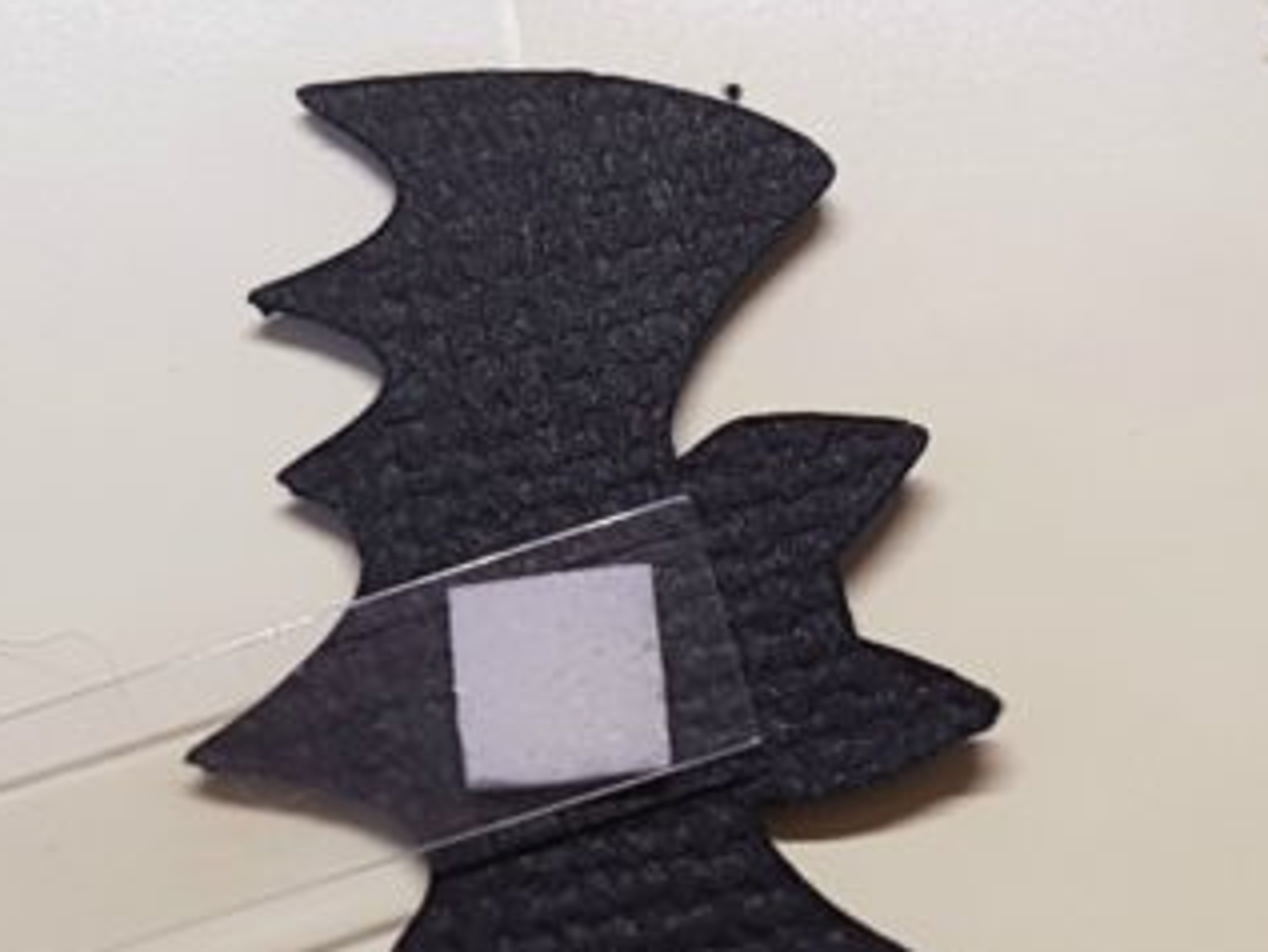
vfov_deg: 17.6
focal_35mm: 84
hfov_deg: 23.2
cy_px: 532
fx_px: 3078
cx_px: 808
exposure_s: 1/50
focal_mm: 4.2
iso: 80
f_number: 1.7
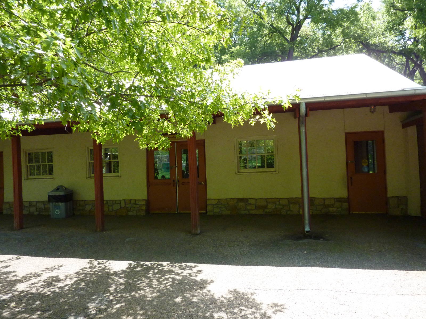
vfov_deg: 54.9
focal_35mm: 25
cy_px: 160
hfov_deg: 69.4
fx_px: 308
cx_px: 213
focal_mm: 4.1
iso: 320
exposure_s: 1/500
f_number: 3.3
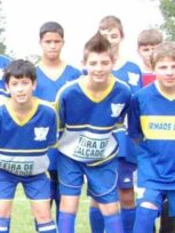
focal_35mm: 103
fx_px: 693
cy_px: 154
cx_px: -145
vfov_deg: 19.1
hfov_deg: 13.0
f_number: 5.6
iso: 1600
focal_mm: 19
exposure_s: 1/1000
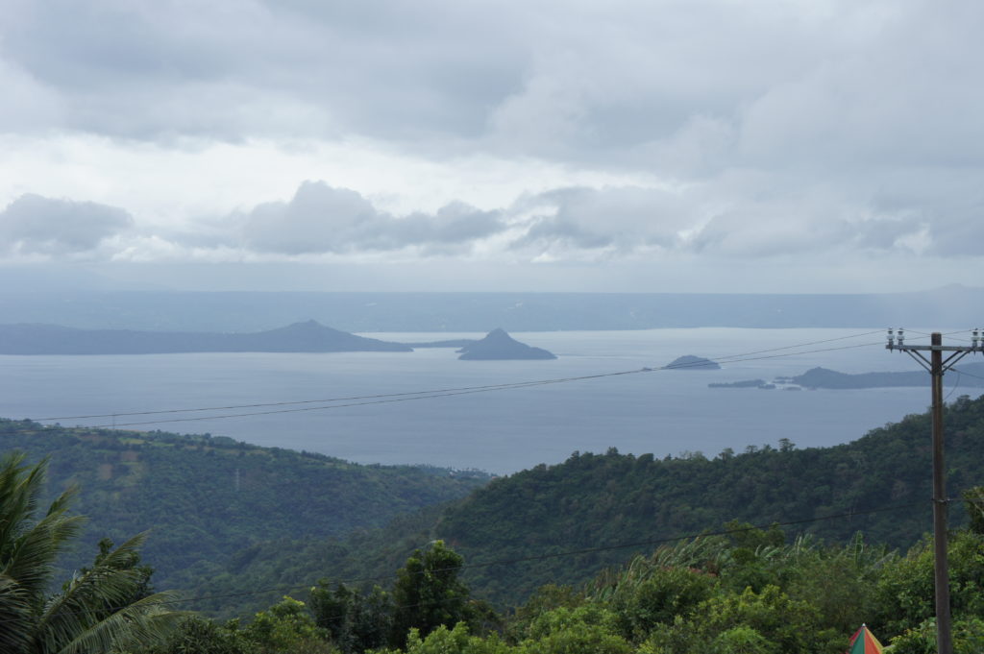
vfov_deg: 21.5
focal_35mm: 63
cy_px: 327
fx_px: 1721
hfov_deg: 31.9
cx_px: 492
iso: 200
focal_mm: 42
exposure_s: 1/400
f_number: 8
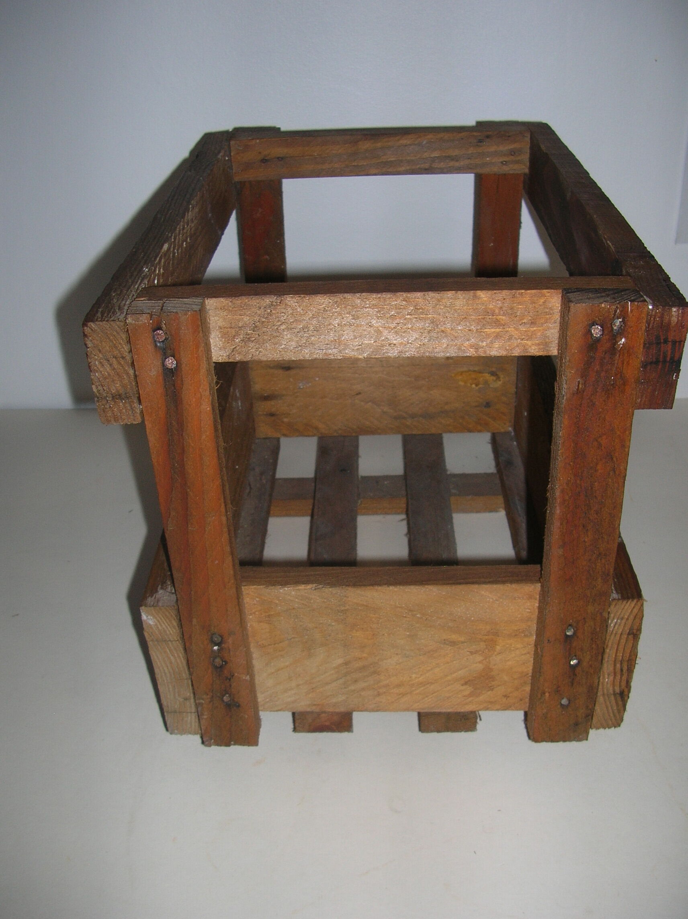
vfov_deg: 52.7
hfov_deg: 40.6
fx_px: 929
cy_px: 460
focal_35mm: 35
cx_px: 344
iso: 50
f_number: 2.8
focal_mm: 5.8
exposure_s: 1/60.1
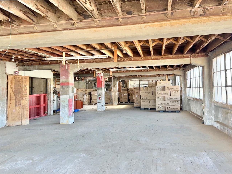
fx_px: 188
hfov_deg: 63.4
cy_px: 78
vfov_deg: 49.7
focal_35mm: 28
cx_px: 125
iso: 250
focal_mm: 6.86
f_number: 1.78
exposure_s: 1/172
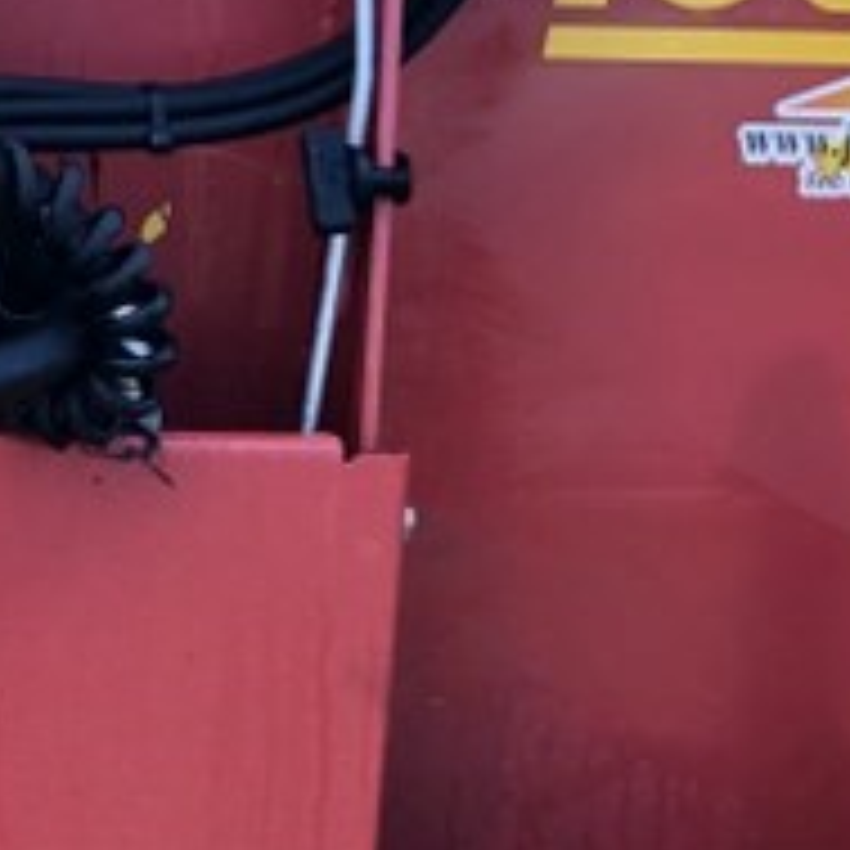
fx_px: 2917
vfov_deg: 15.9
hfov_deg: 16.2
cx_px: -22
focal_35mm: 105
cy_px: 1030
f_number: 1.8
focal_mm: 3.99
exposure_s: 1/120
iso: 32
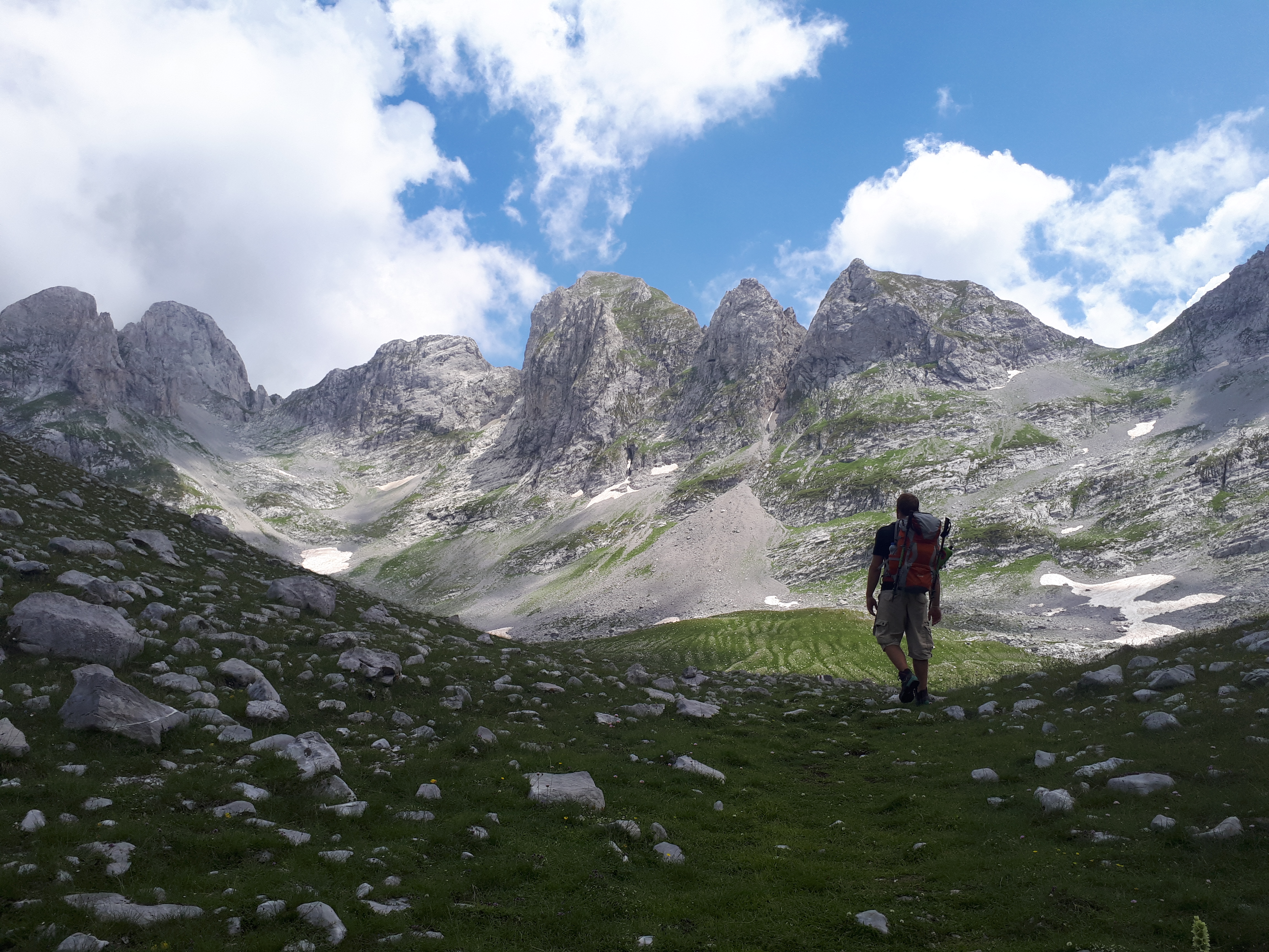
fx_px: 990
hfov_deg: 65.3
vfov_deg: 51.4
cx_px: 634
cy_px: 476
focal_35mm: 27
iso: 40
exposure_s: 1/1511
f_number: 1.9
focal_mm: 3.6
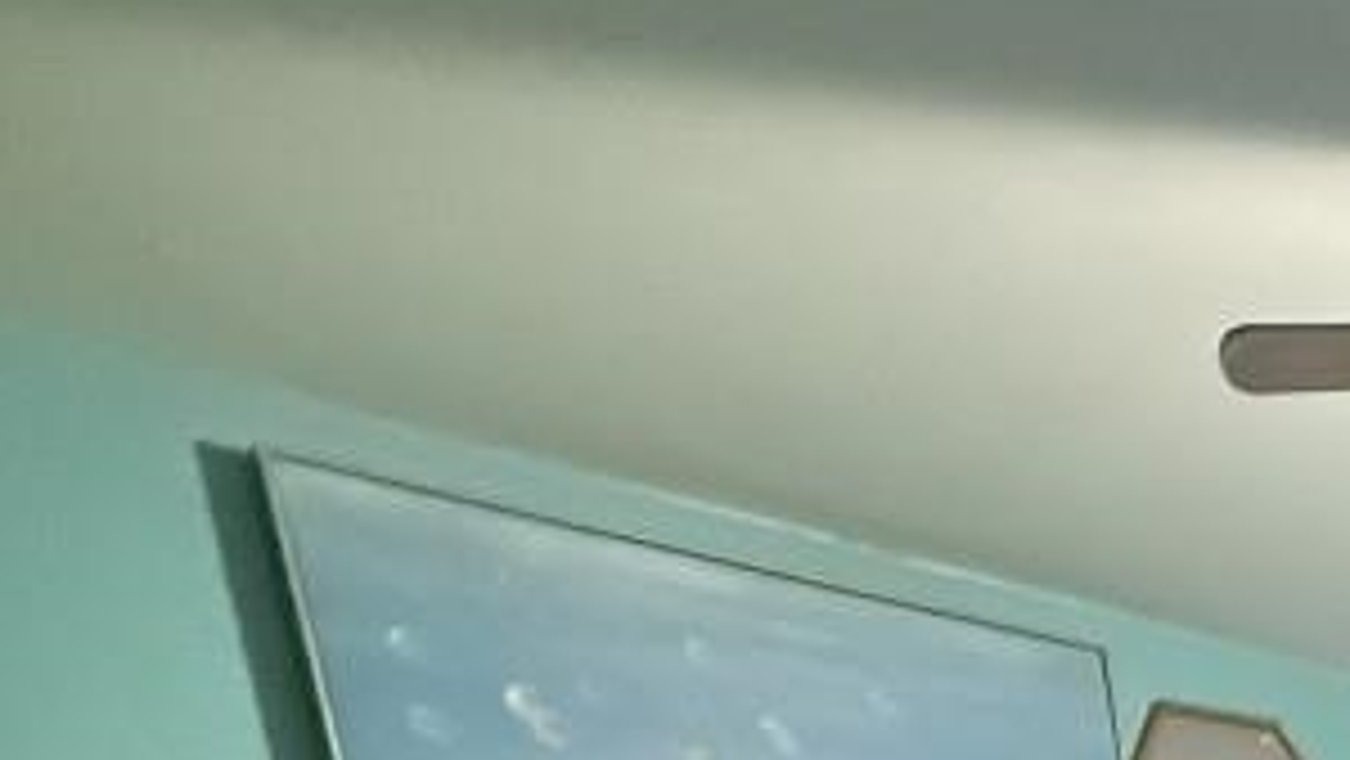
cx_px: 2228
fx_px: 1862
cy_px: 1628
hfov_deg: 24.9
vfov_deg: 16.2
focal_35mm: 52
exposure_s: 1/60
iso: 800
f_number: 2.2
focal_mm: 2.22
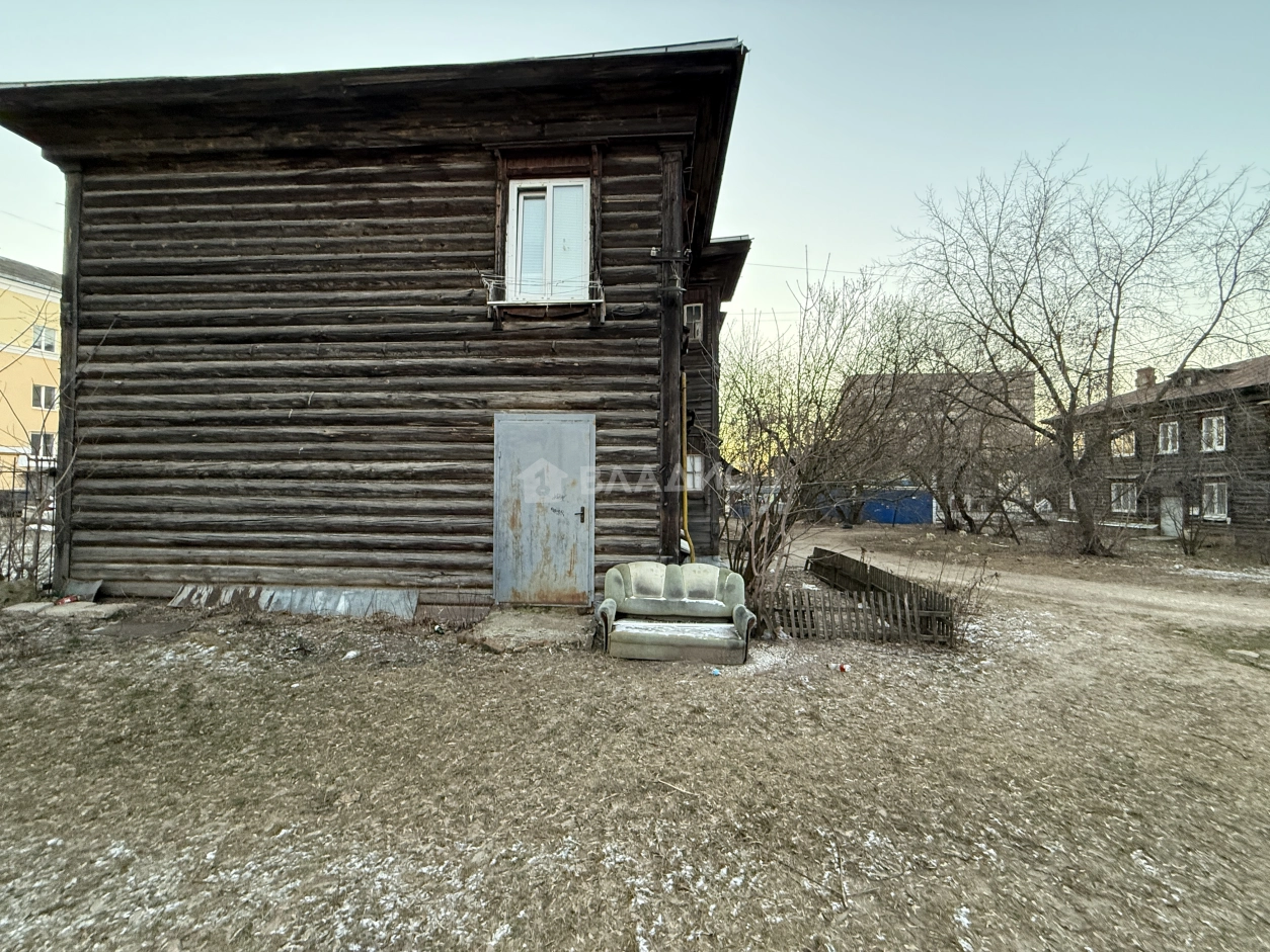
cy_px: 476
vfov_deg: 85.7
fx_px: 514
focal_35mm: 14
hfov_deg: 102.1
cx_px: 635
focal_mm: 2.22
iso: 320
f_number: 2.2
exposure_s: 1/73
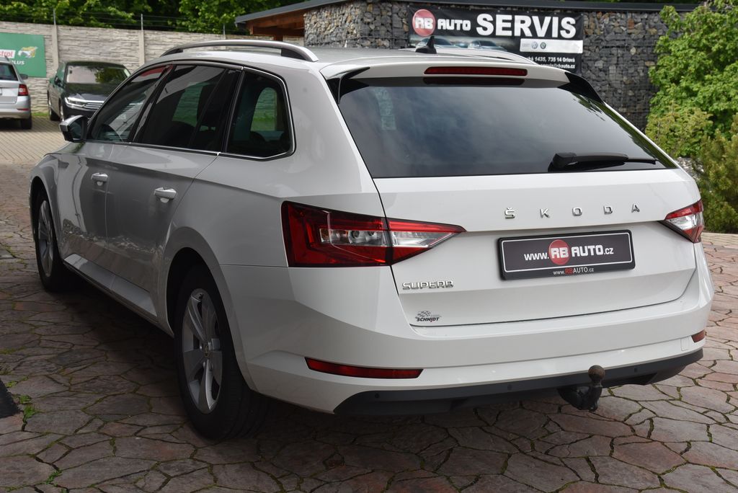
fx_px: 1026
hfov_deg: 39.6
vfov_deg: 27.0
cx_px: 369
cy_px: 246
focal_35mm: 50
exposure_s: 1/400
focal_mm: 50
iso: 500
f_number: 10
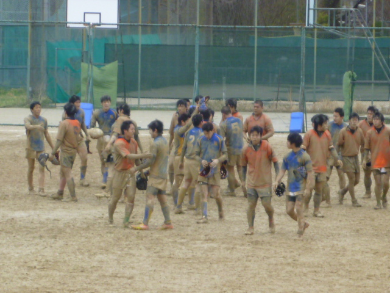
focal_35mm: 272
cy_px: 146
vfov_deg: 5.5
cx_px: 195
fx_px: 3064
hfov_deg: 7.3
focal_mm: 22.5
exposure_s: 1/250
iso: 160
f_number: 5.9
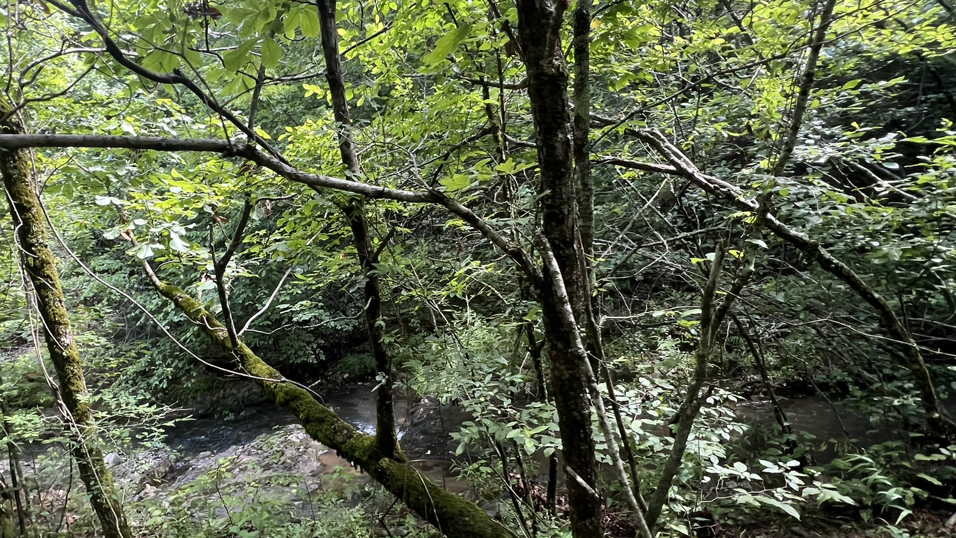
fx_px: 482
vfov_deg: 58.1
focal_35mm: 19
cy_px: 312
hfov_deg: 88.2
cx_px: 374
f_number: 1.8
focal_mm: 1.57
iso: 160
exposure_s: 1/99
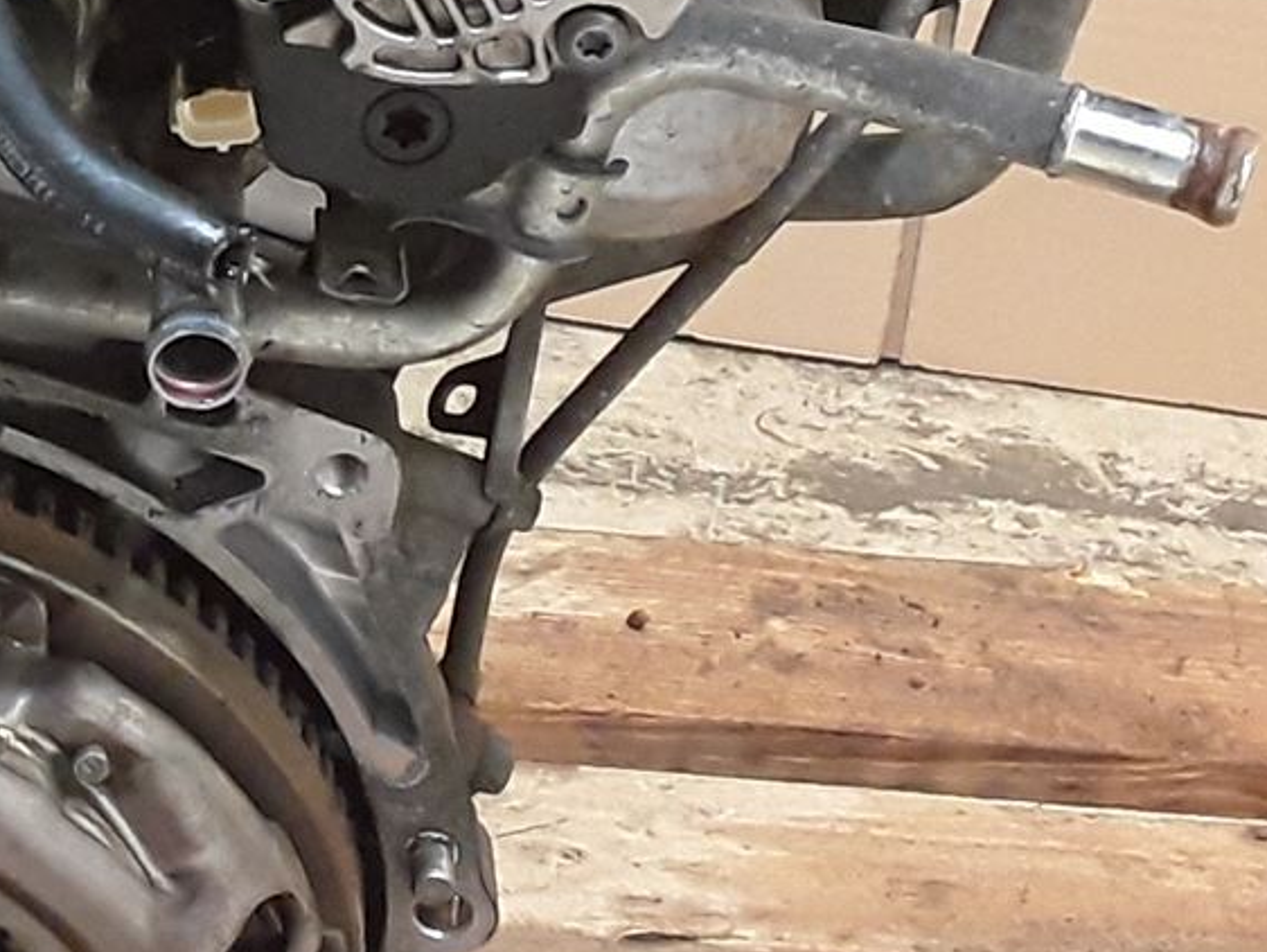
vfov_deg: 14.4
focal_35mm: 102
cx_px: -129
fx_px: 3735
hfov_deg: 18.5
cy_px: 147
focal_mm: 2.91
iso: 125
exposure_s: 1/50
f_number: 1.9
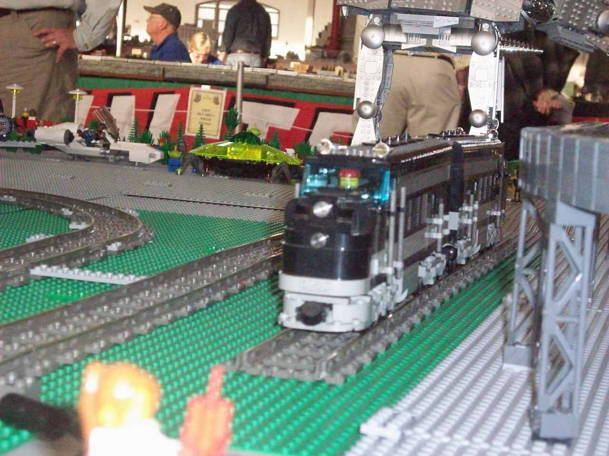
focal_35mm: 77
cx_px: 304
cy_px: 228
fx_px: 1355
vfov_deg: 19.1
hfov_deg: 25.3
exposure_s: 1/204
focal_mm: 12.8
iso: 800
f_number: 4.2
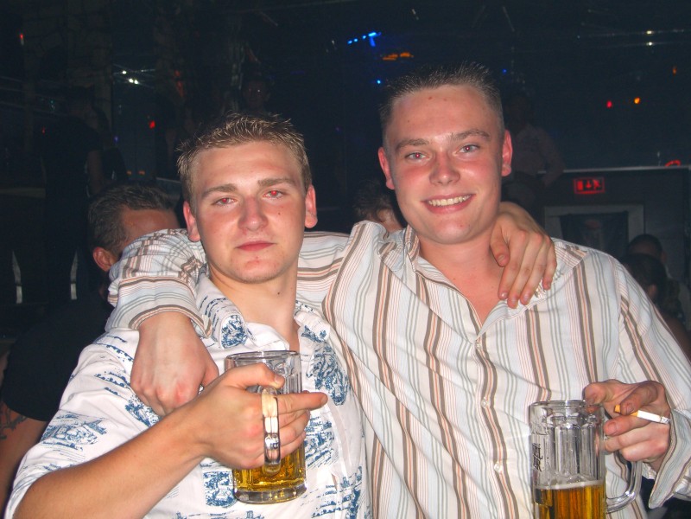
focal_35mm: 57
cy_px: 260
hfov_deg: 33.8
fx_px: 1138
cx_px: 346
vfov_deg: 25.7
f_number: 3.6
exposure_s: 1/60
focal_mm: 11.8
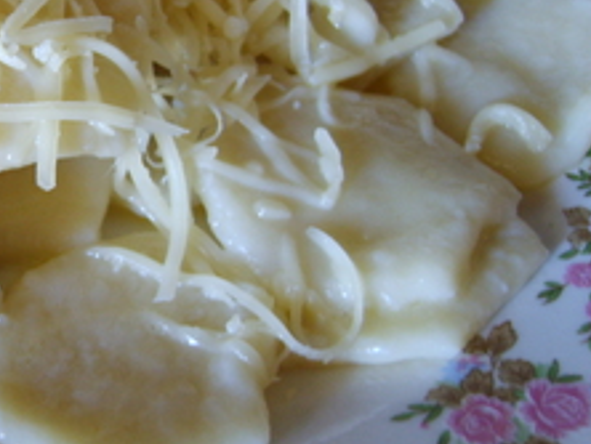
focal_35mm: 71
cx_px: 0
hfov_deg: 26.0
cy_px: 170
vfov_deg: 20.7
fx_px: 1213
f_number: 2.8
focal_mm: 7.4
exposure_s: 1/8
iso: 123
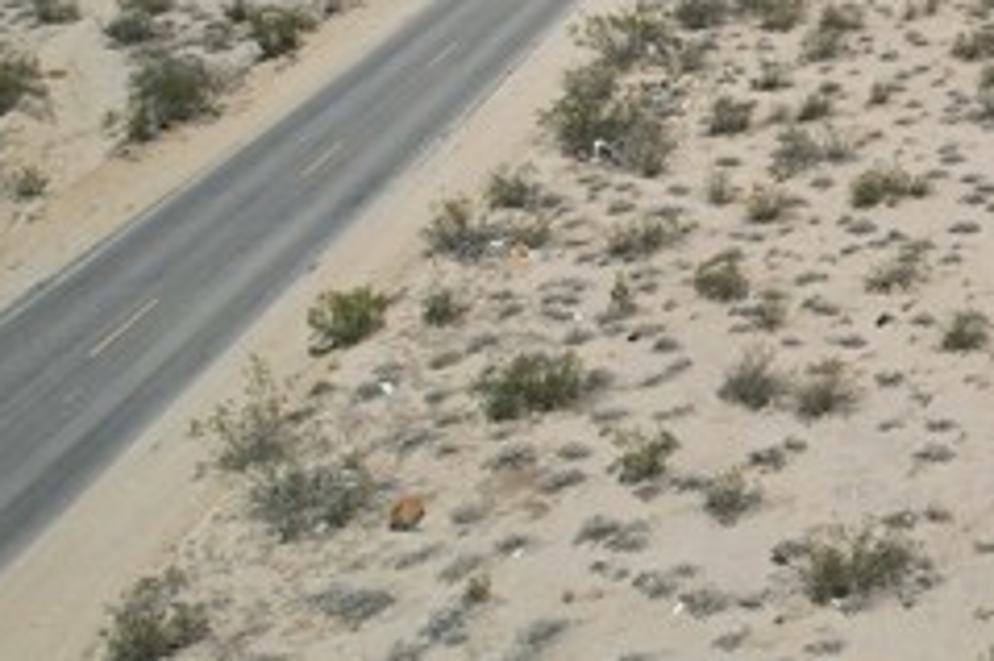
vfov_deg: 21.9
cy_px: -44
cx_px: 1293
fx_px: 1628
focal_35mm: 59
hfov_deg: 28.0
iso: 100
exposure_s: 1/3000
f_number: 2.8
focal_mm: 8.38
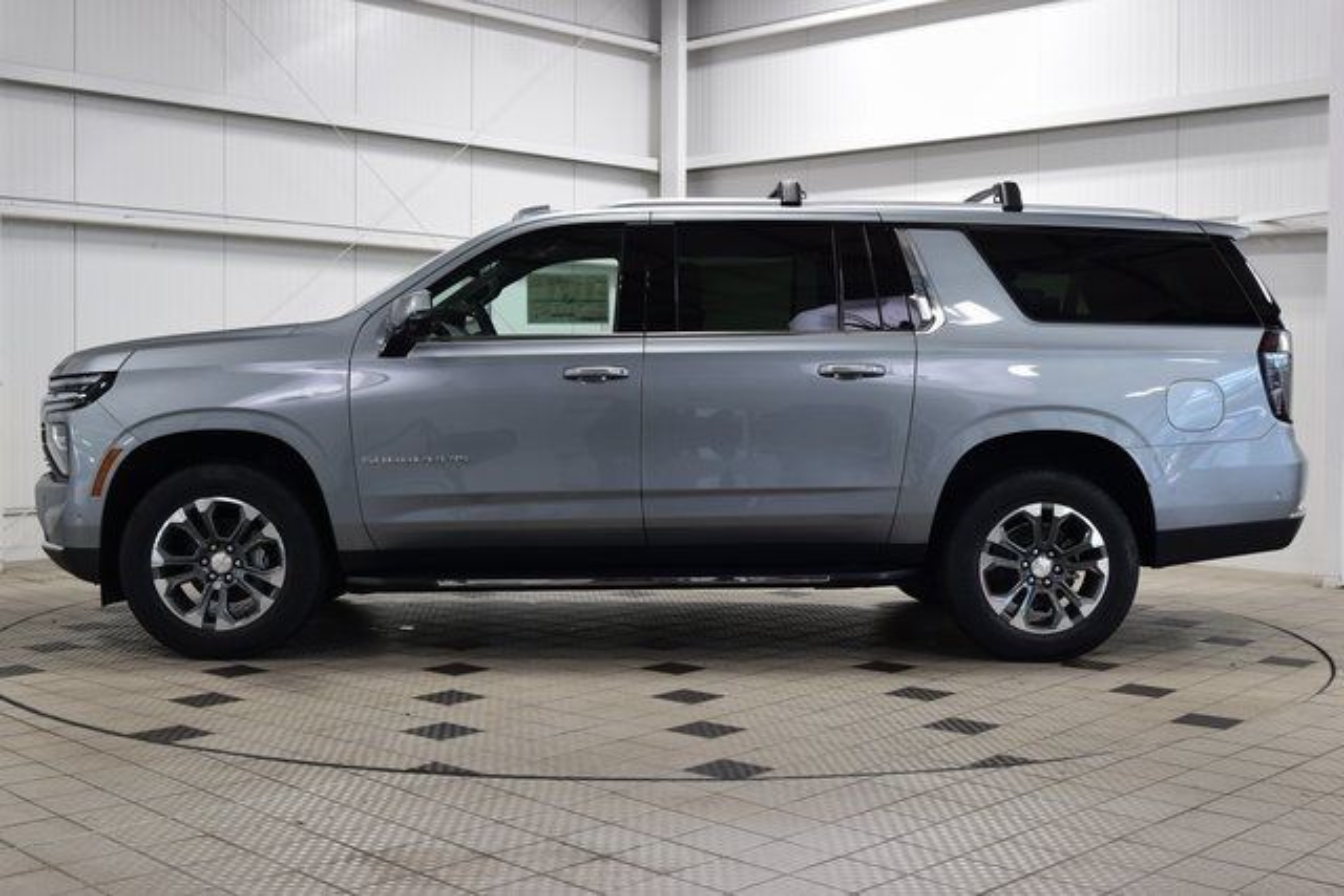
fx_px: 1624
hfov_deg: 45.0
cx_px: 672
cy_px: 448
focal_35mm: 44
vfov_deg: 30.9
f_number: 6.3
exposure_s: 1/15
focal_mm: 29
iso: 400
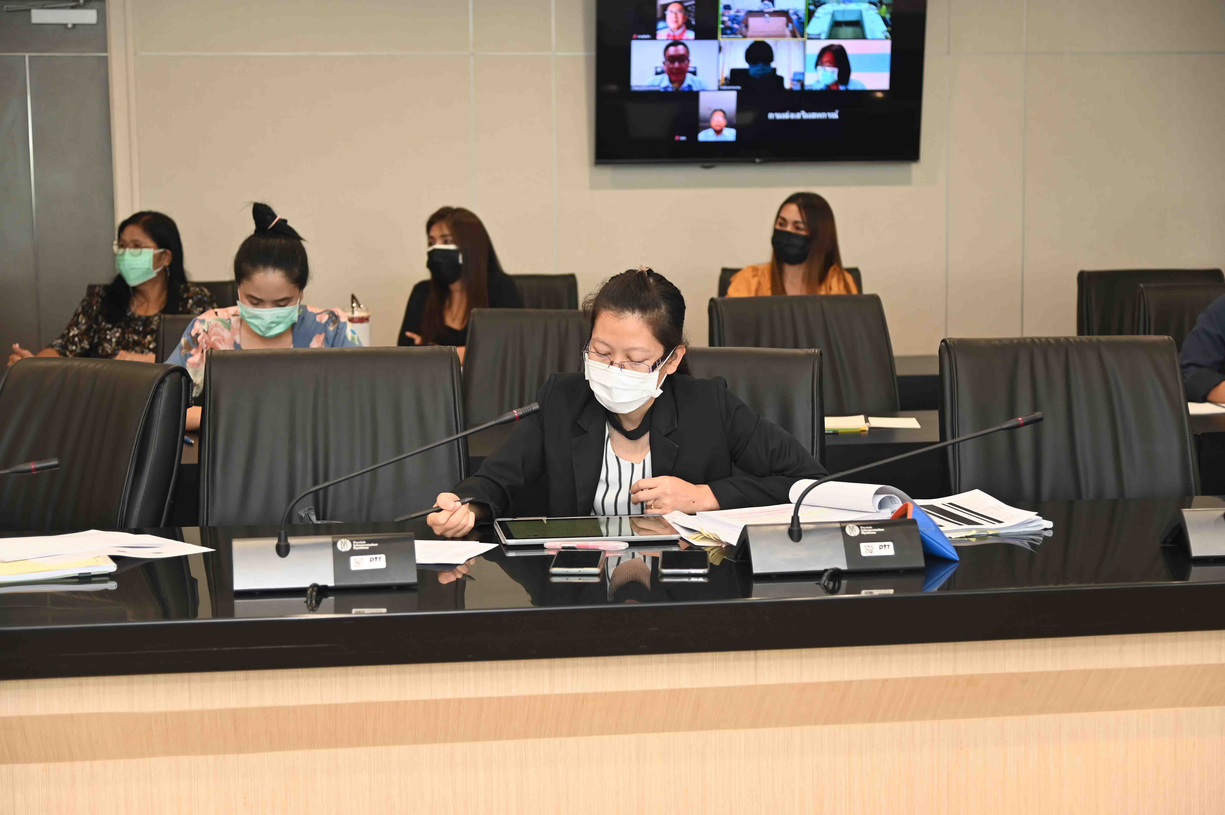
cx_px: 612
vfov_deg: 21.9
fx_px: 2108
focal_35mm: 62
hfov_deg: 32.4
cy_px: 408
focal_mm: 62
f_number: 4
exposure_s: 1/60
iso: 400
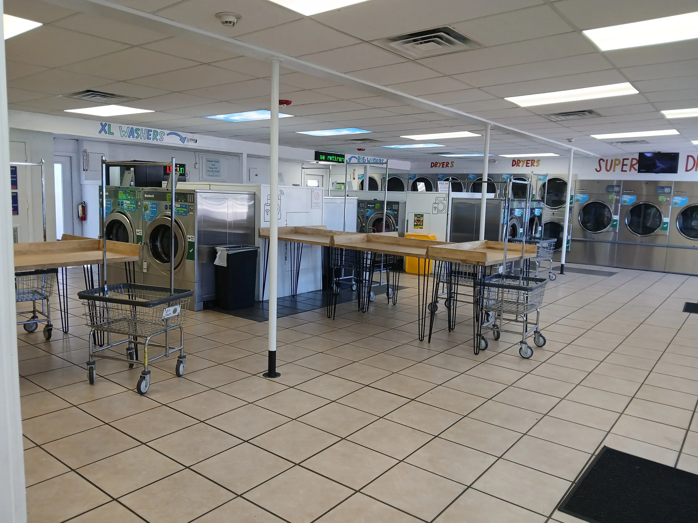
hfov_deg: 67.3
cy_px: 262
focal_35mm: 26
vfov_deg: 53.1
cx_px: 349
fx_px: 524
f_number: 1.8
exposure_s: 1/60
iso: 64
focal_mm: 3.98
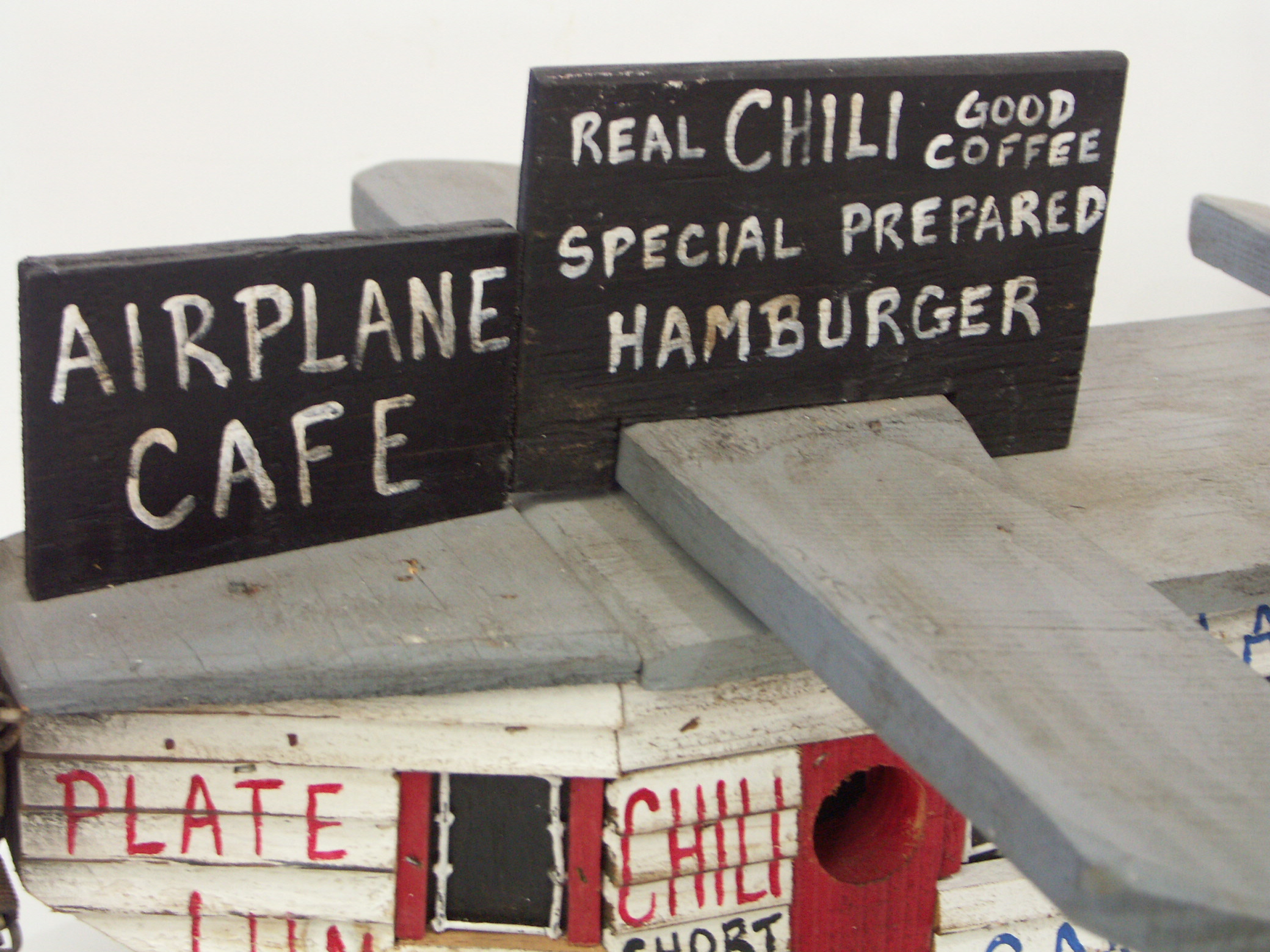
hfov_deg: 25.7
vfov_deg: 19.4
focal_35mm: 76
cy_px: 476
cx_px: 635
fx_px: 2788
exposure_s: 1/8
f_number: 3.2
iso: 200
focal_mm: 19.35
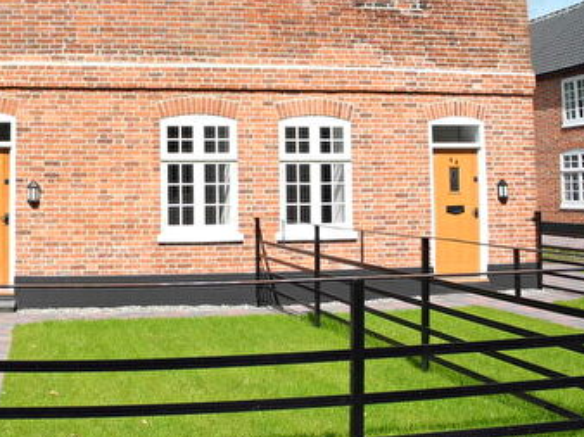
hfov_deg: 31.9
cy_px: 113
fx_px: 978
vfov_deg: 24.9
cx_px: 79
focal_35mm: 58
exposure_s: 1/976
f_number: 3.2
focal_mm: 6
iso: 100
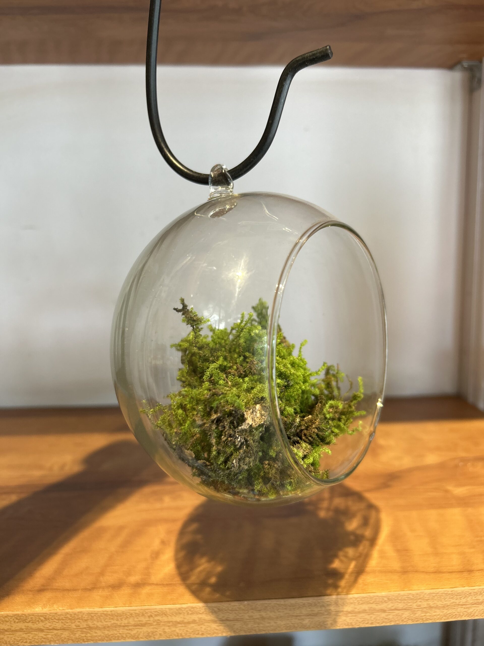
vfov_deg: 67.3
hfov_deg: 53.1
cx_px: 242
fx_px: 485
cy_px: 323
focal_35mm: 26
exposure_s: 1/100
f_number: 1.5
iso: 80
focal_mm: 5.7
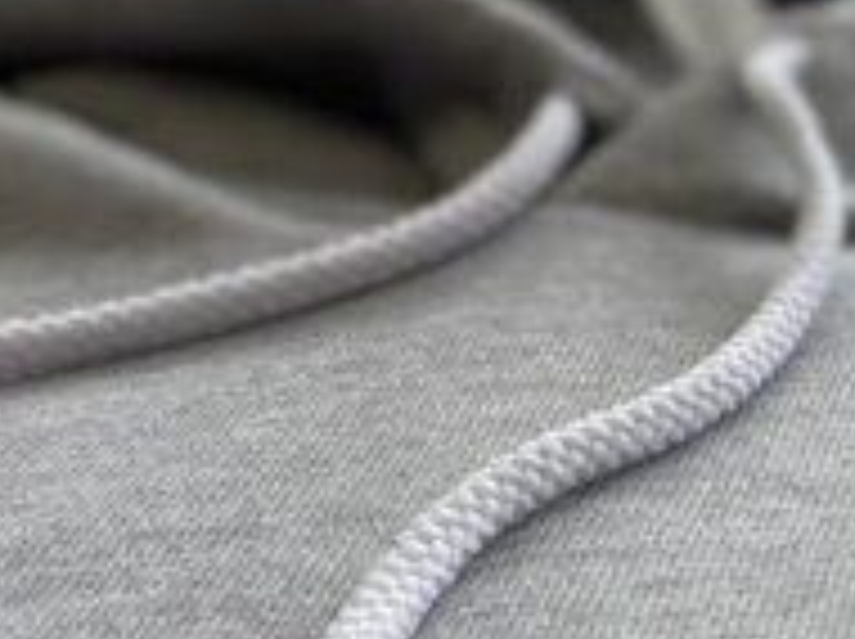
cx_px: 1246
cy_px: 398
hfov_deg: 18.4
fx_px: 2368
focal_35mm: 96
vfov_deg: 15.4
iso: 50
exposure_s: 1/355
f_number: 1.6
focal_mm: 5.1
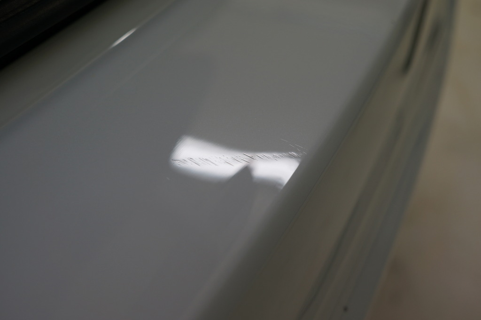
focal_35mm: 45
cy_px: 160
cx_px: 240
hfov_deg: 43.7
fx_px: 600
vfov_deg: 29.8
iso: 125
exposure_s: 1/60
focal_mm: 30
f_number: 4
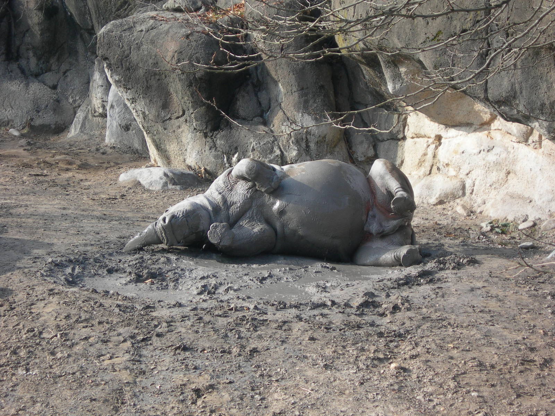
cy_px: 208
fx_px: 1828
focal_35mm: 114
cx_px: 278
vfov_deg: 13.0
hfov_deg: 17.3
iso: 50
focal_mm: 23.4
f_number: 4.9
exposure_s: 1/135
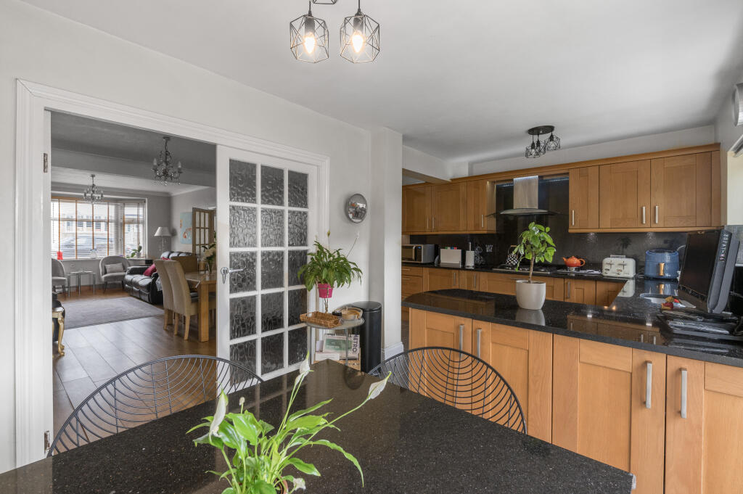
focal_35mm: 16
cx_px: 372
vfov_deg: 73.7
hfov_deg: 96.8
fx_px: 330
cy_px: 247
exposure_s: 1/50
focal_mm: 16
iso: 800
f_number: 8
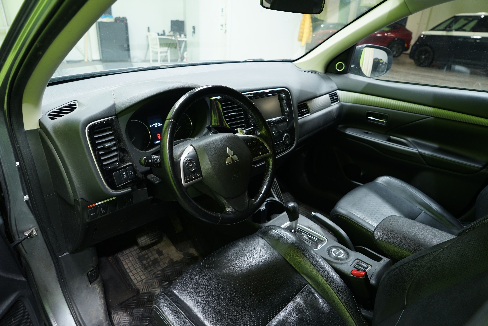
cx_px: 244
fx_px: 325
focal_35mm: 24
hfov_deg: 73.7
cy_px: 163
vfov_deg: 53.1
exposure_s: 1/25
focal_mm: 24
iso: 1000
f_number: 4.5
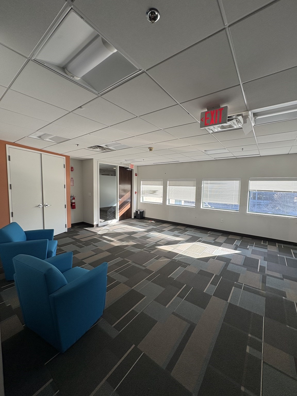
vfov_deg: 102.1
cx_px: 148
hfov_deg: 85.7
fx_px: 160
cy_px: 198
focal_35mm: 14
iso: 64
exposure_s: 1/197
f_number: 2.2
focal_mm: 2.22
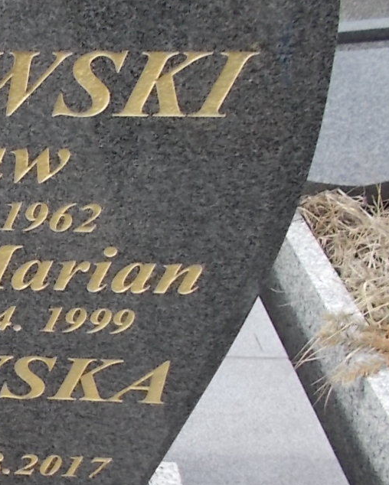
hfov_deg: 20.8
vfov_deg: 29.5
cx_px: -168
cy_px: 262
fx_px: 920
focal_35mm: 64
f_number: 8
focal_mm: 4.6
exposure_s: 1/80
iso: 80
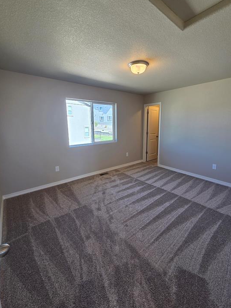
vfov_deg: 102.0
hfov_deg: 85.6
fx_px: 125
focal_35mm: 14
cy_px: 146
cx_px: 122
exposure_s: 1/120
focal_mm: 2.2
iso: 125
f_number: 2.2
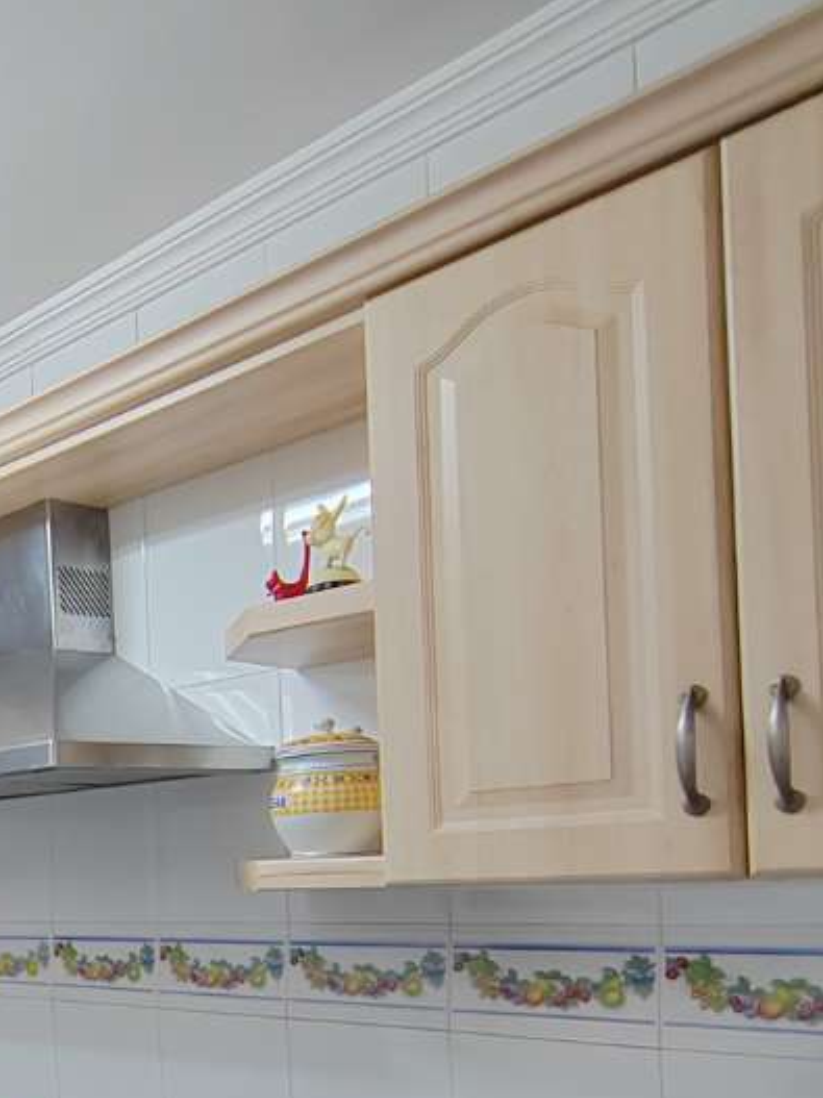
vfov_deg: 47.0
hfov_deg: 30.9
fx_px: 1173
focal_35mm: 37
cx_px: -227
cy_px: 901
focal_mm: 2.16
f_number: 2.2
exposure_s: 1/33
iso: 800
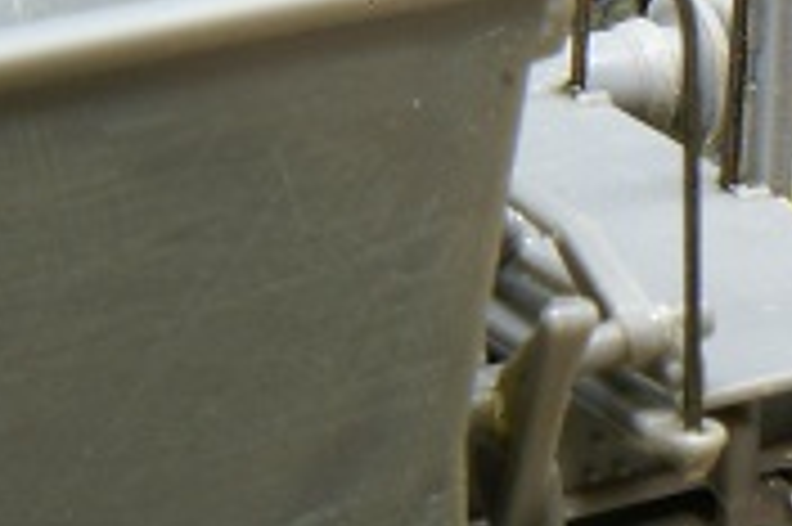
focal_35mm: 481
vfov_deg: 2.9
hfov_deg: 4.3
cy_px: 247
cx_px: 1368
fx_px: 10575
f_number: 32
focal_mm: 75
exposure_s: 3.2
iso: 200
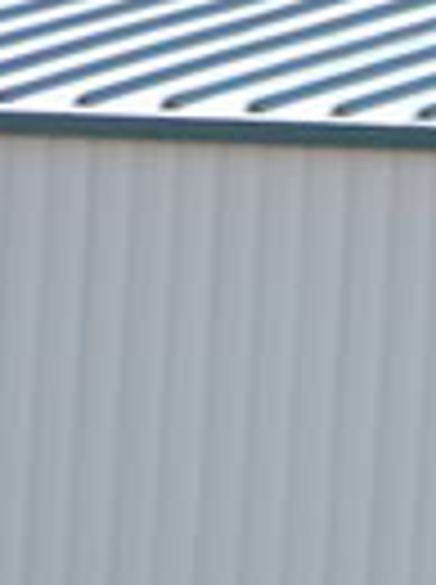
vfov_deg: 2.6
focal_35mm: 765
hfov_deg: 1.9
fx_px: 12890
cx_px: 1164
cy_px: 1156
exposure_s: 1/320
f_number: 4.5
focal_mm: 86
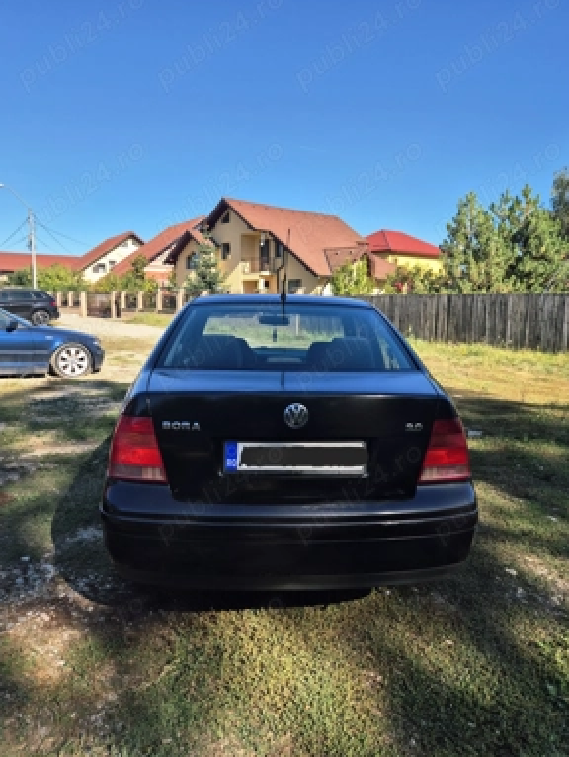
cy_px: 374
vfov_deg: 71.5
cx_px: 288
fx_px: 525
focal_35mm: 24
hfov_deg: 56.9
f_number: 1.8
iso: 25
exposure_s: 1/1000
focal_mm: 5.4
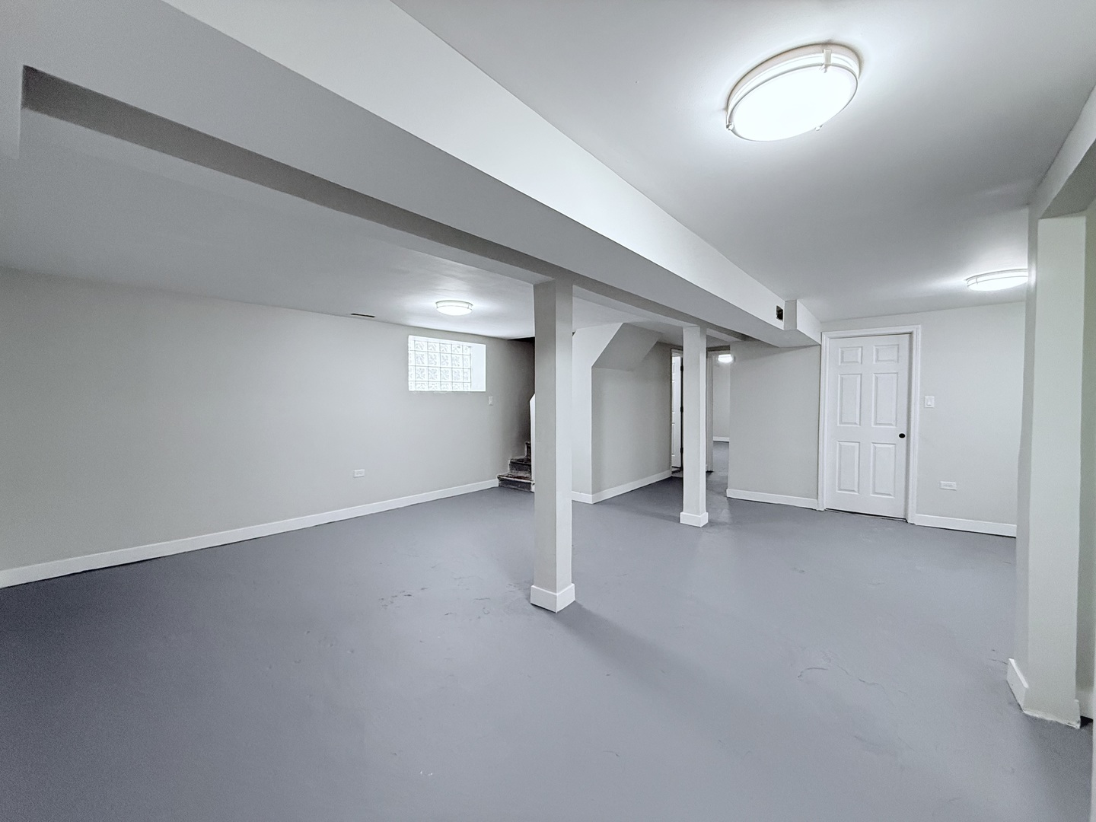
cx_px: 548
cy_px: 411
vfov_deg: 85.7
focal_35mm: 14
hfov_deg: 102.1
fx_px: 443
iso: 320
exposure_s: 1/120
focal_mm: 2.22
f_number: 2.2
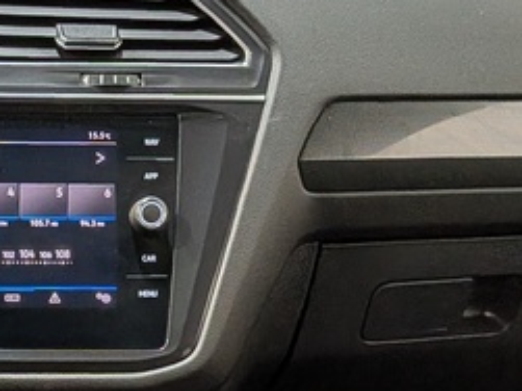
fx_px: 1477
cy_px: 564
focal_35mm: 98
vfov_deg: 14.2
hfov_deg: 18.7
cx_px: -141
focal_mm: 4.53
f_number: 1.7
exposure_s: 1/120
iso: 30
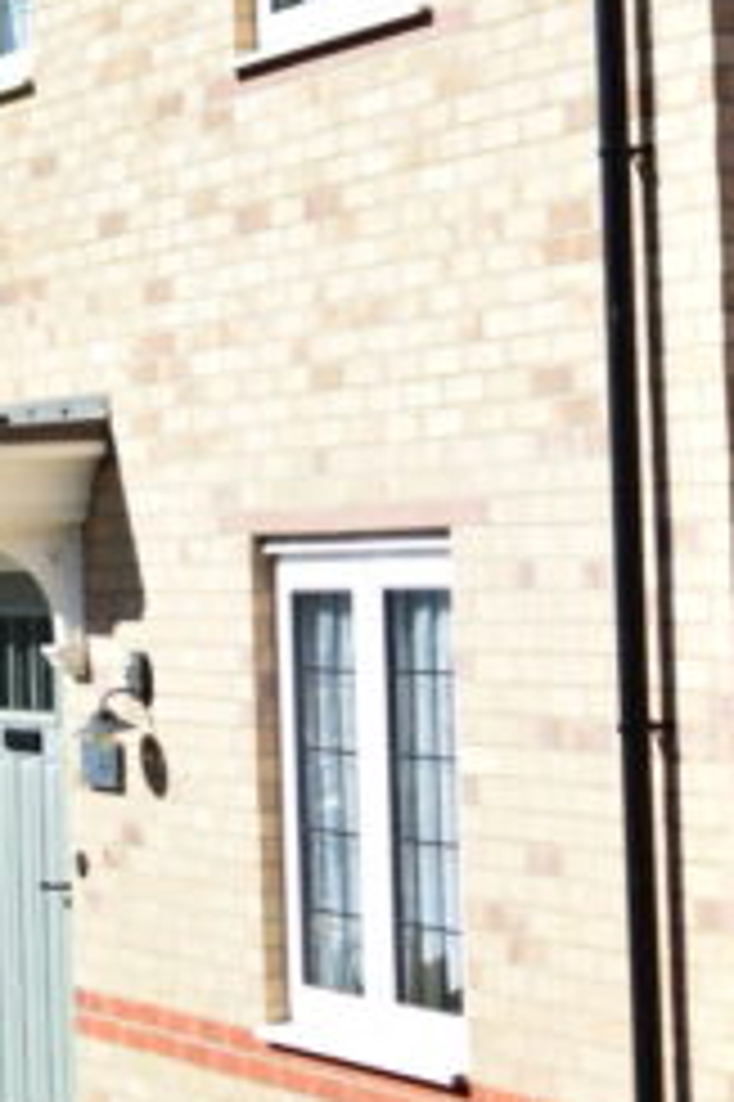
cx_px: 326
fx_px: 3741
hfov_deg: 11.2
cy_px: 358
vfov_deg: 16.7
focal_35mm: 122
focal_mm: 35
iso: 160
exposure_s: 1/4000
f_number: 1.8
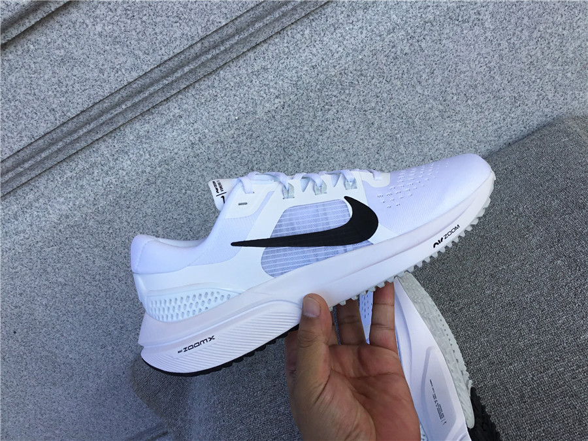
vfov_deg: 45.4
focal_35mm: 31
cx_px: 294
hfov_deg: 58.4
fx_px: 527
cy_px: 220
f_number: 2.4
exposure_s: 1/390
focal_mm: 3.3
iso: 25
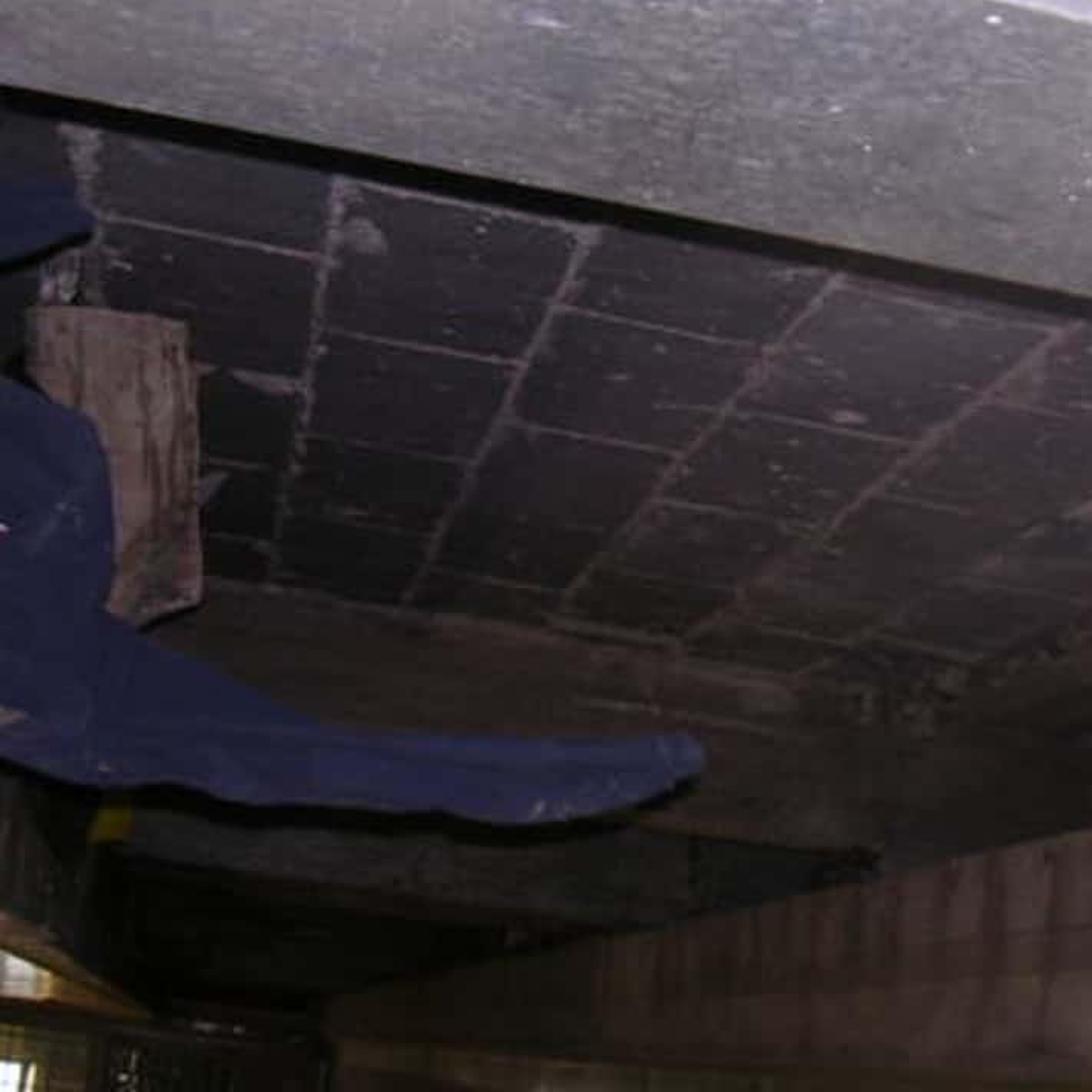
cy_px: 459
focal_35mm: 63
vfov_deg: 27.3
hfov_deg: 26.5
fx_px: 2248
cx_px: 950
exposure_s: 1/60.1
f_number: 2.8
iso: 151
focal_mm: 5.8
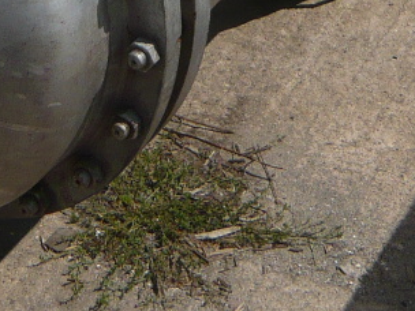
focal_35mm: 118
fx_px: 1415
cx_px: 158
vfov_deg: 11.8
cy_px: -213
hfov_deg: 16.7
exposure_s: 1/400
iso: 100
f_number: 8
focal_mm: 4.6
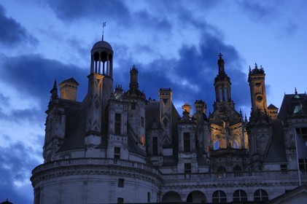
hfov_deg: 33.4
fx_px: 511
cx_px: 154
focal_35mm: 60
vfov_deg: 22.6
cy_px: 102
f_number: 2.8
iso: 100
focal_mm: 40
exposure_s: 1/2.5
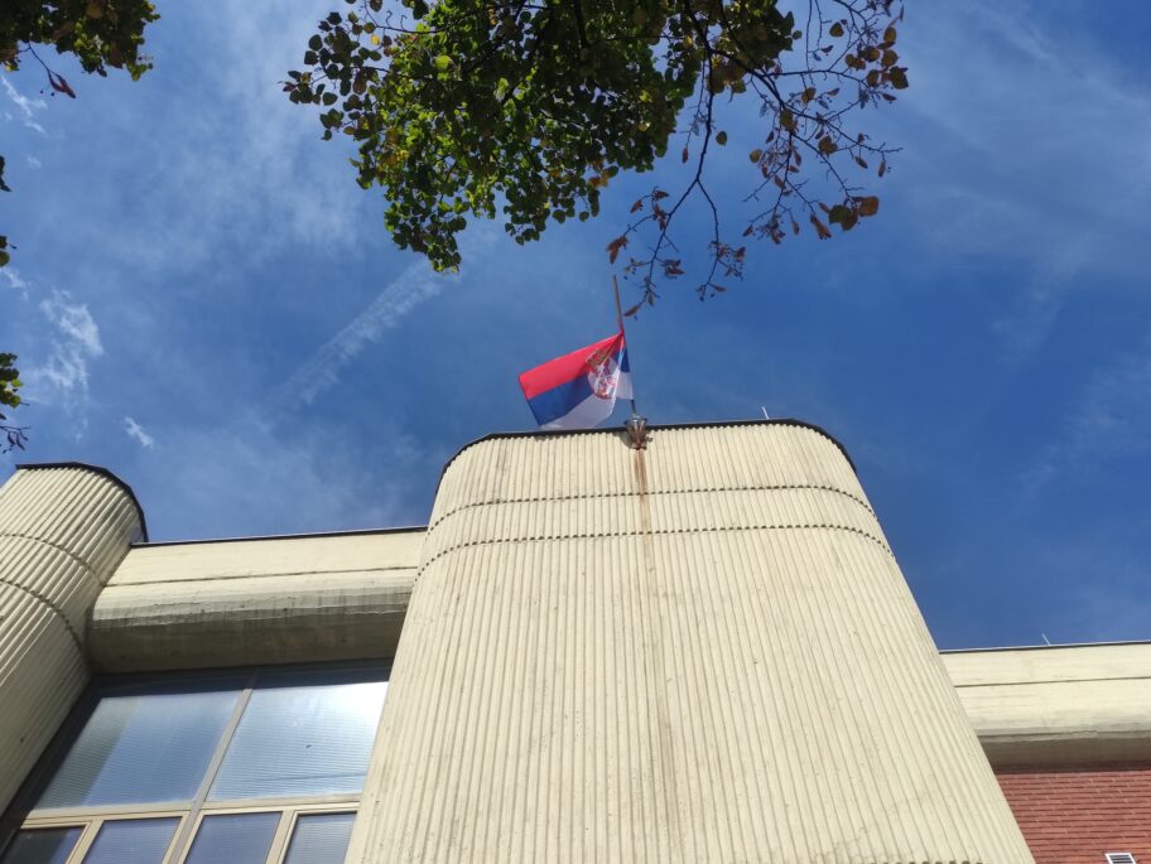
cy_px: 432
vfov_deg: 54.9
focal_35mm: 25
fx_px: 832
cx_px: 576
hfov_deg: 69.4
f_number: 1.89
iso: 100
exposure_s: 1/1922
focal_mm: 5.43
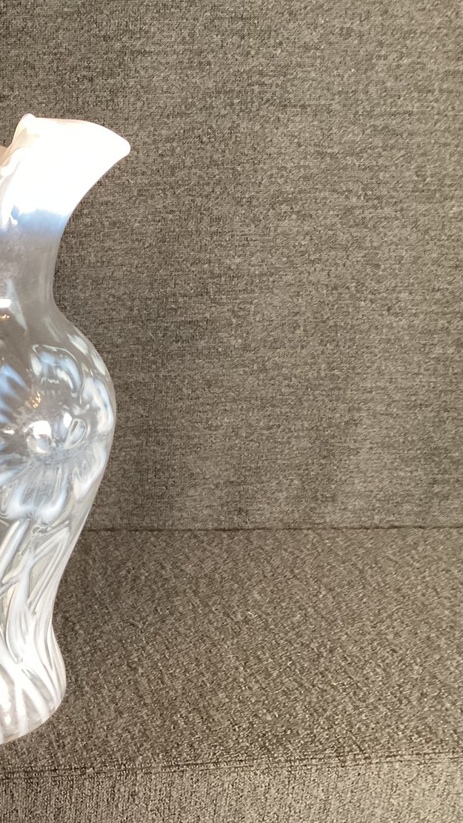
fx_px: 1004
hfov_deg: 23.9
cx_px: -72
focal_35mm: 46
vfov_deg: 44.6
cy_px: 417
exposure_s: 1/60
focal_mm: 3.3
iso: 250
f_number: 2.4
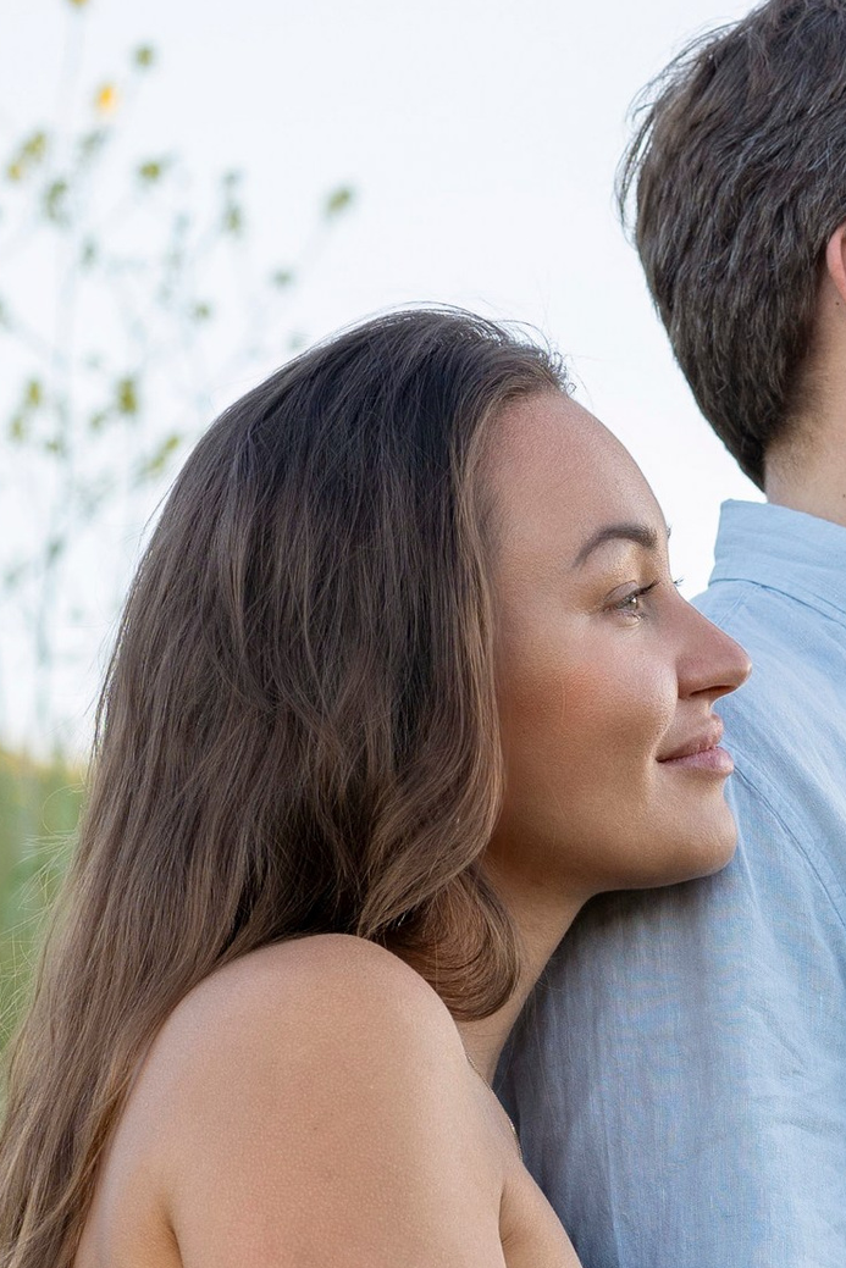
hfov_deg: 4.4
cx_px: 1161
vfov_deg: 6.5
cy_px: 1626
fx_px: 11064
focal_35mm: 314
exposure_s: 1/160
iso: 200
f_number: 4
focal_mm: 85
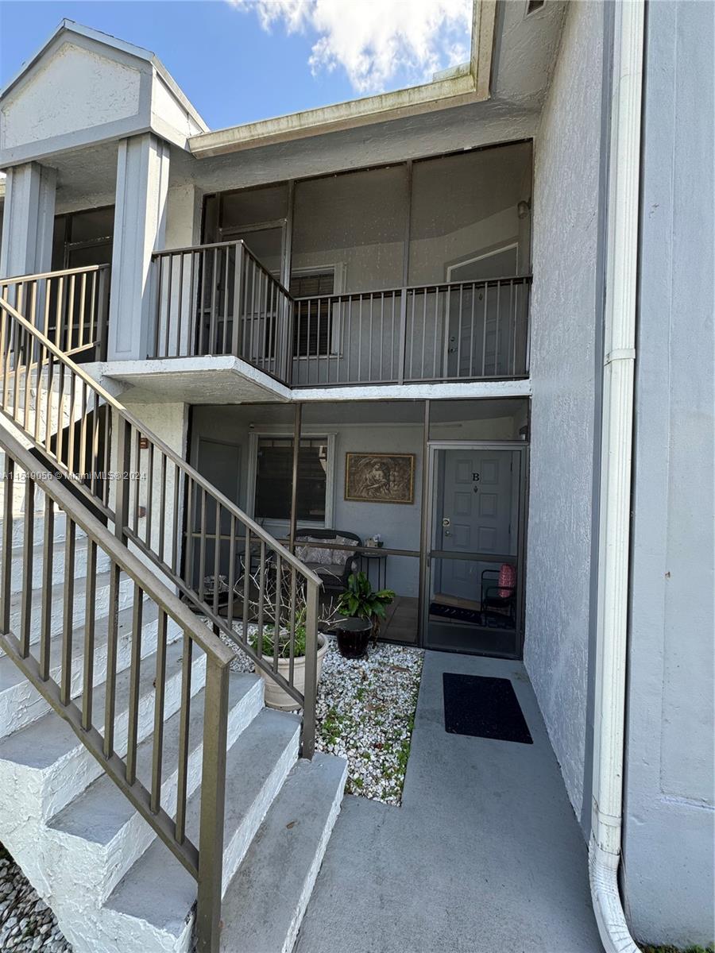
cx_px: 358
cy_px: 476
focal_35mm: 14
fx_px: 386
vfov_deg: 102.1
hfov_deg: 85.7
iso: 40
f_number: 2.2
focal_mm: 2.22
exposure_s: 1/121
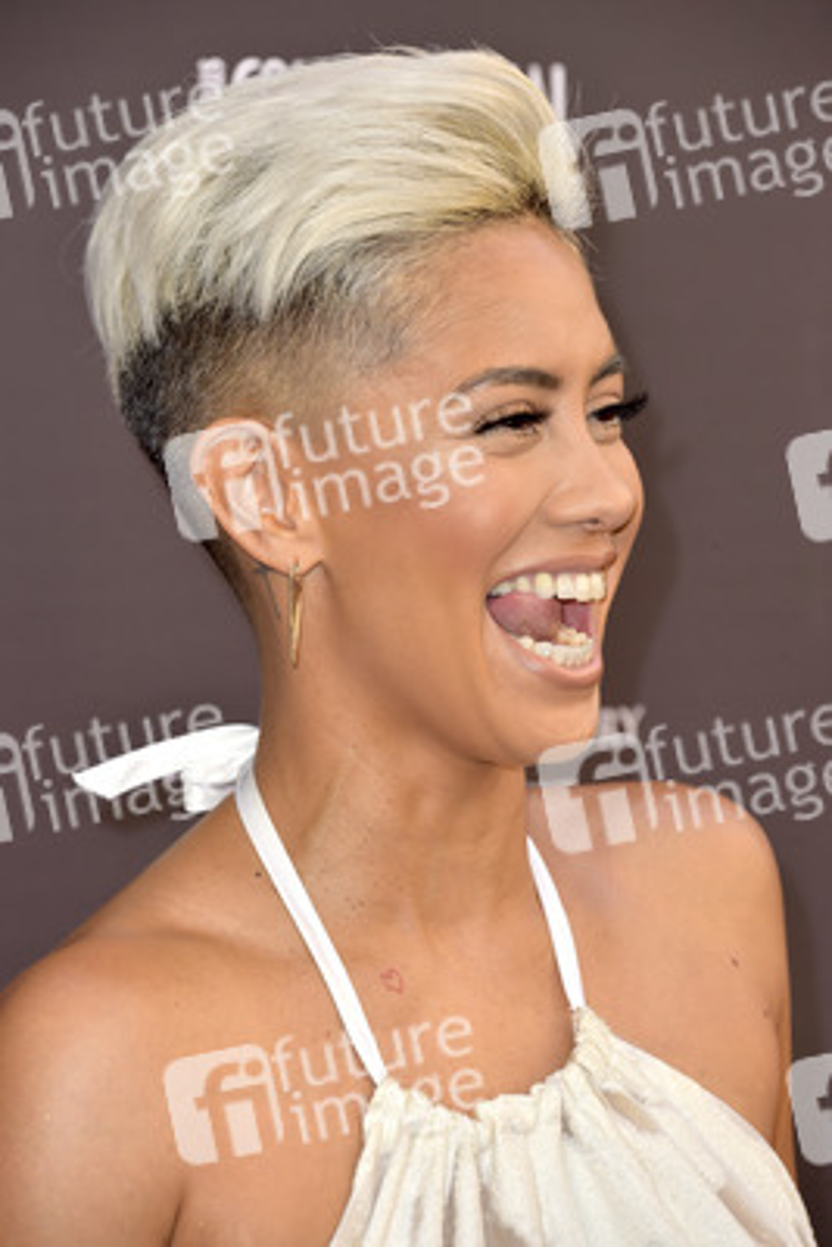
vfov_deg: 10.3
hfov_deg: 6.9
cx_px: 416
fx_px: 6927
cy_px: 624
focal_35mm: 200
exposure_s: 1/250
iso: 200
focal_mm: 200
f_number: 7.1
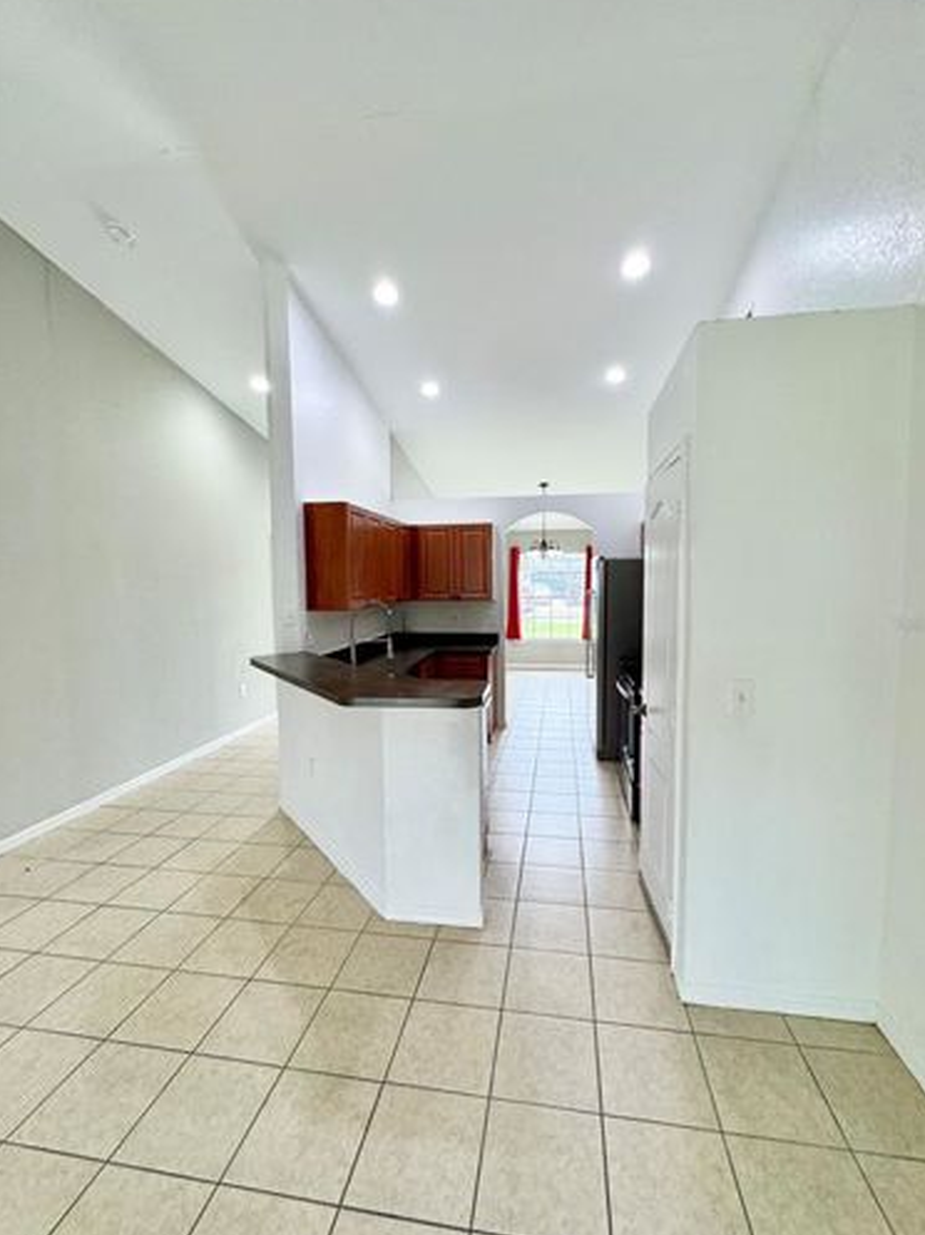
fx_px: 535
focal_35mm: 15
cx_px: 476
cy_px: 624
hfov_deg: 81.7
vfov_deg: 98.2
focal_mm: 2.22
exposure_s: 1/120
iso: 125
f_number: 2.2
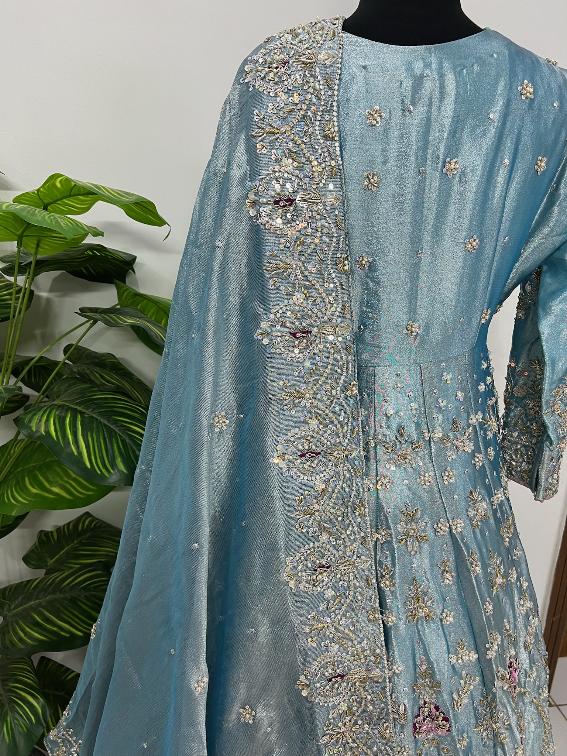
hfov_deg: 53.1
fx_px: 568
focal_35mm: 26
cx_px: 284
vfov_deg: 67.3
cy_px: 378
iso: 80
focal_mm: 5.7
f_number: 1.5
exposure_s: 1/50
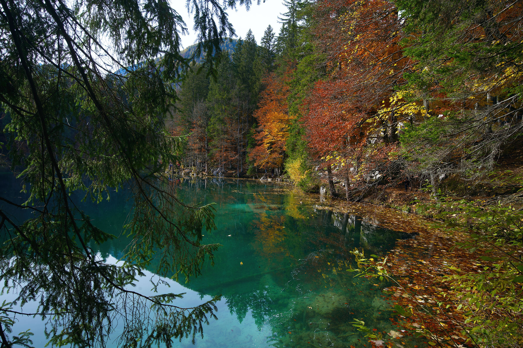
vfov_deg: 58.3
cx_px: 262
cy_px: 174
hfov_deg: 79.9
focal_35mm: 22
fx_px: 312
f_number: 11
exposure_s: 1/60
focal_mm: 21.5
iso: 100
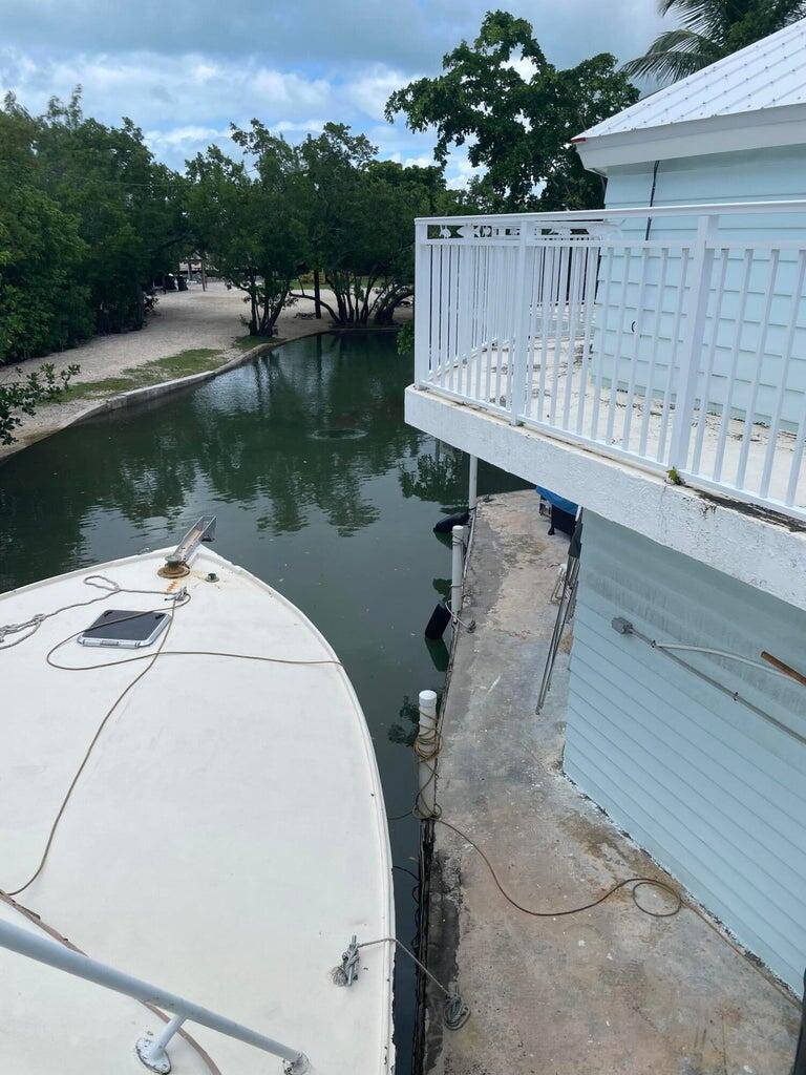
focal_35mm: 26
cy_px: 538
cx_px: 403
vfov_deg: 67.3
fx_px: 807
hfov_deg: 53.1
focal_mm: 4.2
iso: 32
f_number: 1.6
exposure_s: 1/3509
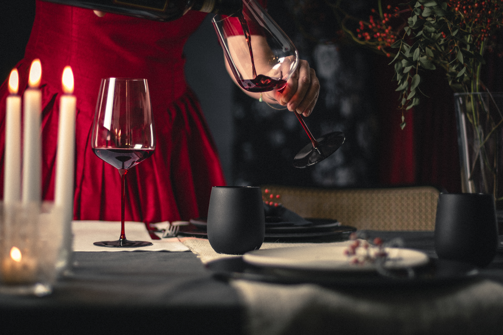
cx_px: 252
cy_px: 168
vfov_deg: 18.2
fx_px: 1048
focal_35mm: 75
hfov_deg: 27.0
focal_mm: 50
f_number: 1.4
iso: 160
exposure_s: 1/60
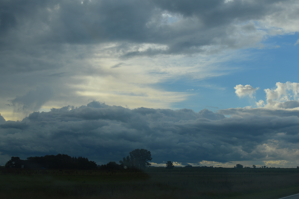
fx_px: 498
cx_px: 150
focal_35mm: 60
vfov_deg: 22.6
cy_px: 100
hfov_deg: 33.4
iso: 100
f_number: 8
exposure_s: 1/250
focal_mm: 40
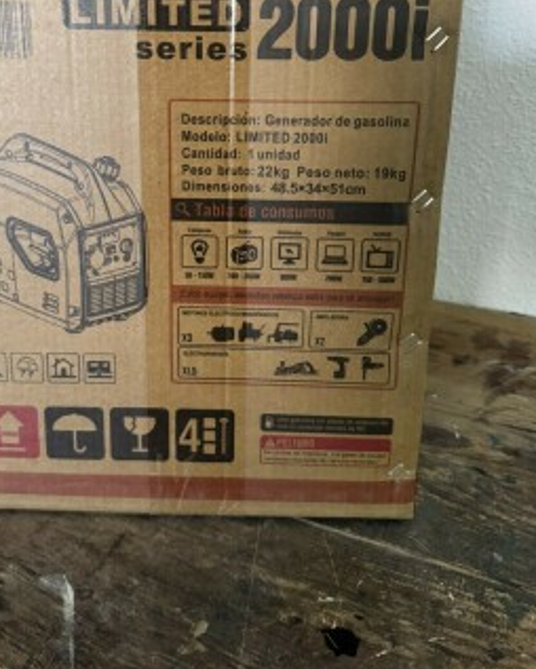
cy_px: 211
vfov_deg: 51.6
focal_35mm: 34
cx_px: 218
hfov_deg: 43.2
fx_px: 674
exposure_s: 1/50
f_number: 1.78
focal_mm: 6.76
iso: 500
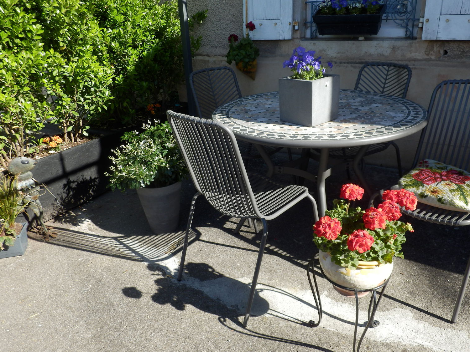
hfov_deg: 56.8
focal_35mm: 32
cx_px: 249
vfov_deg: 44.2
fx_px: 434
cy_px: 175
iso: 80
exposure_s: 1/400
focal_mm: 5.3
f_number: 3.5
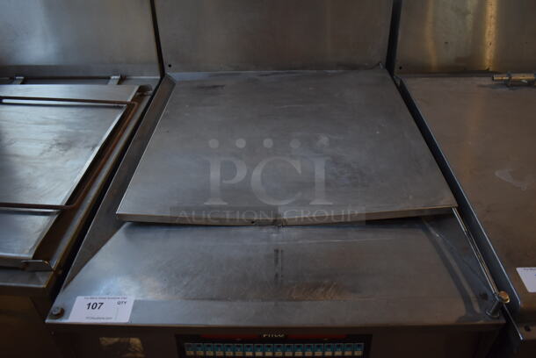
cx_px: 268
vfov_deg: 48.0
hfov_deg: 67.3
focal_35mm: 27
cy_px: 179
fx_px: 402
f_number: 3.5
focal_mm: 18
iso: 1000
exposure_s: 1/125
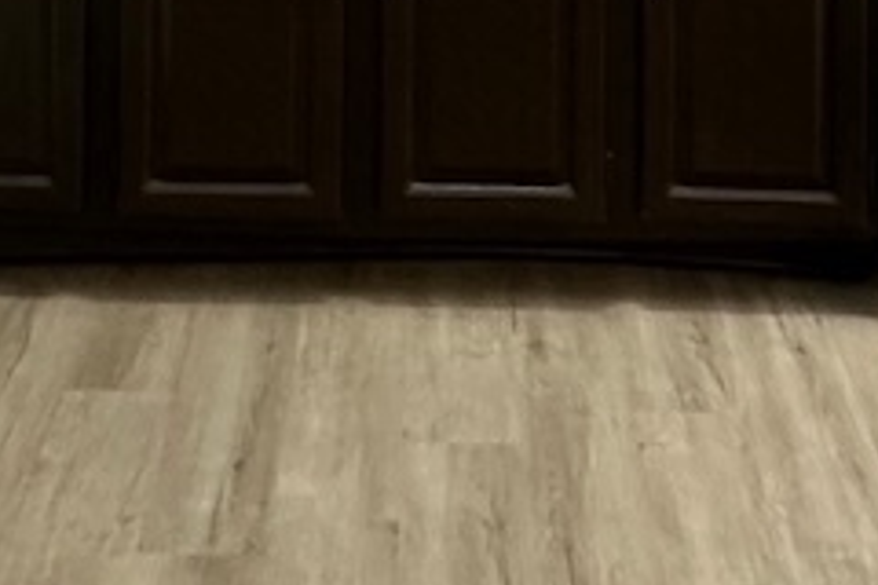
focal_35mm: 62
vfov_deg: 15.5
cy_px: -698
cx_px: 402
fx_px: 1512
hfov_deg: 32.4
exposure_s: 1/60
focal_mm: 2.22
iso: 500
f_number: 2.2
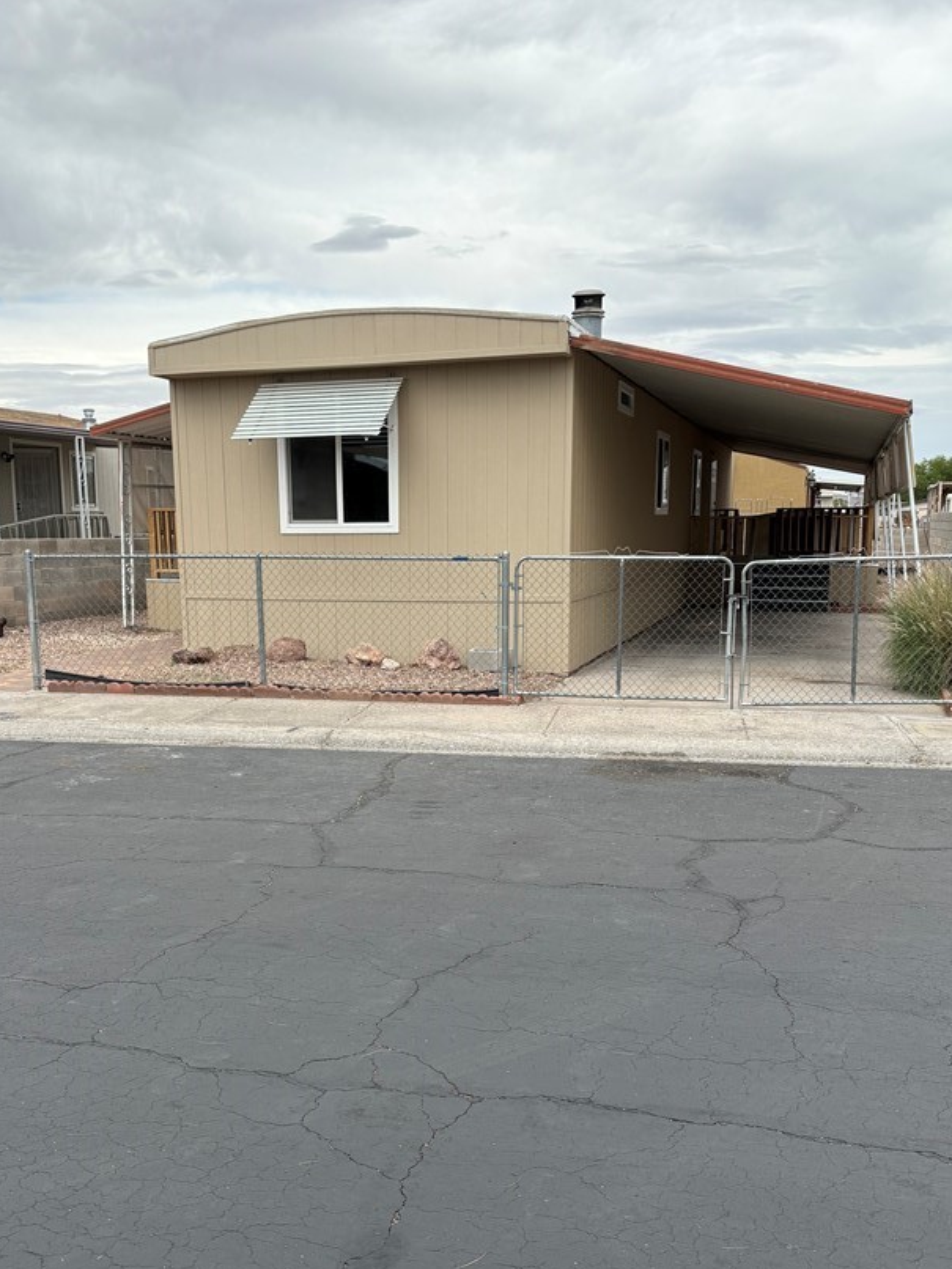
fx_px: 1210
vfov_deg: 55.0
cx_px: 423
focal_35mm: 33
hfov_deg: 42.9
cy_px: 750
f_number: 1.6
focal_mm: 5.96
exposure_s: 1/2985
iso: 50
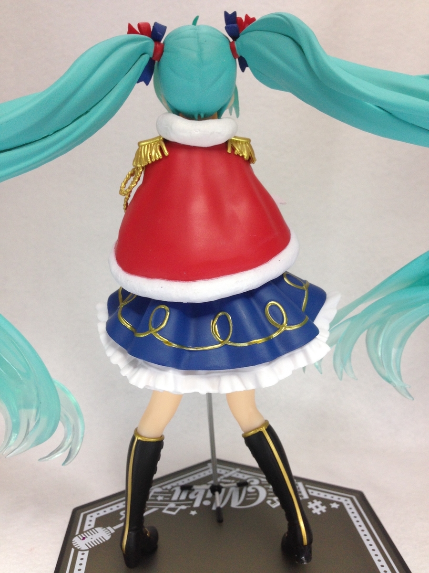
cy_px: 286
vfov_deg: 55.4
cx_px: 214
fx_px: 545
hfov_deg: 42.9
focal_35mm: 33
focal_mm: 4.12
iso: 80
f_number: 2.4
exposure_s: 1/20
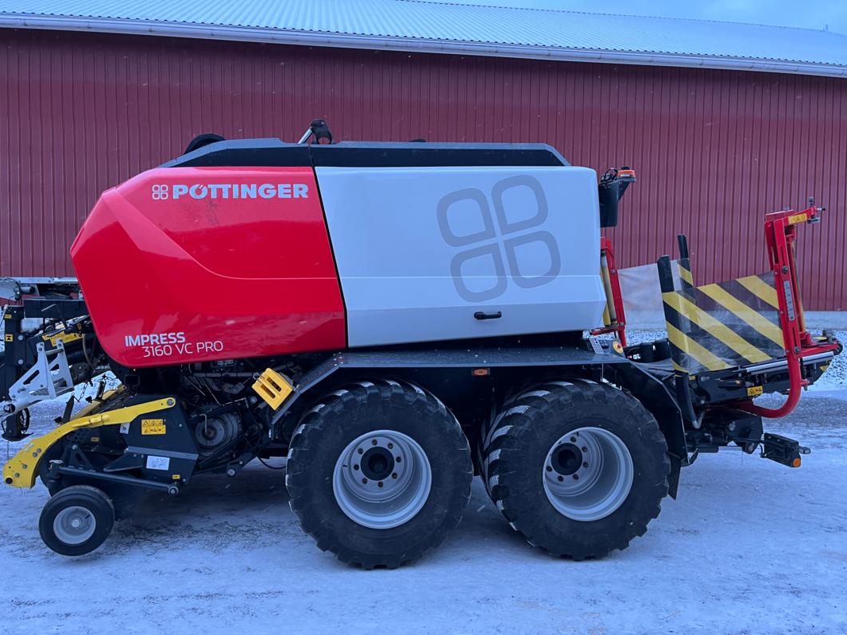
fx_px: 660
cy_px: 317
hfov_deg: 65.3
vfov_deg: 51.3
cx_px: 416
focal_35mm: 27
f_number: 1.6
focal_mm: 5.1
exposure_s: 1/60
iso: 200
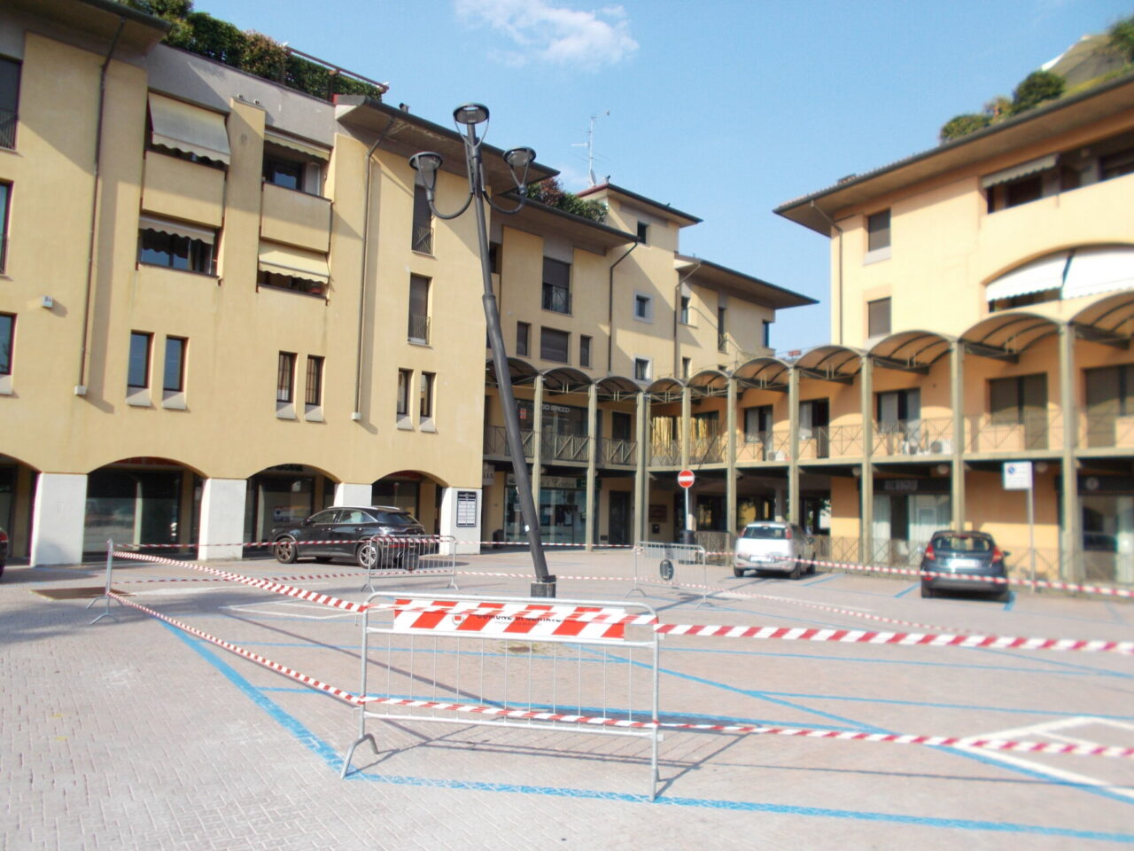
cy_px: 426
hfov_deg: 67.3
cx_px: 567
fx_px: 852
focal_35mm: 26
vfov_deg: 53.1
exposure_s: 1/80
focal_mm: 4.6
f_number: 8
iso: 80
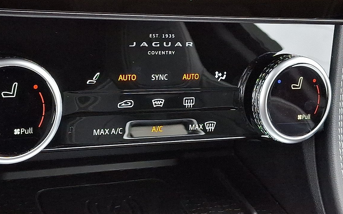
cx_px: 146
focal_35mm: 37
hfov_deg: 52.6
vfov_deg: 34.4
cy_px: 95
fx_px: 346
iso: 62
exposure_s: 1/120
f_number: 1.8
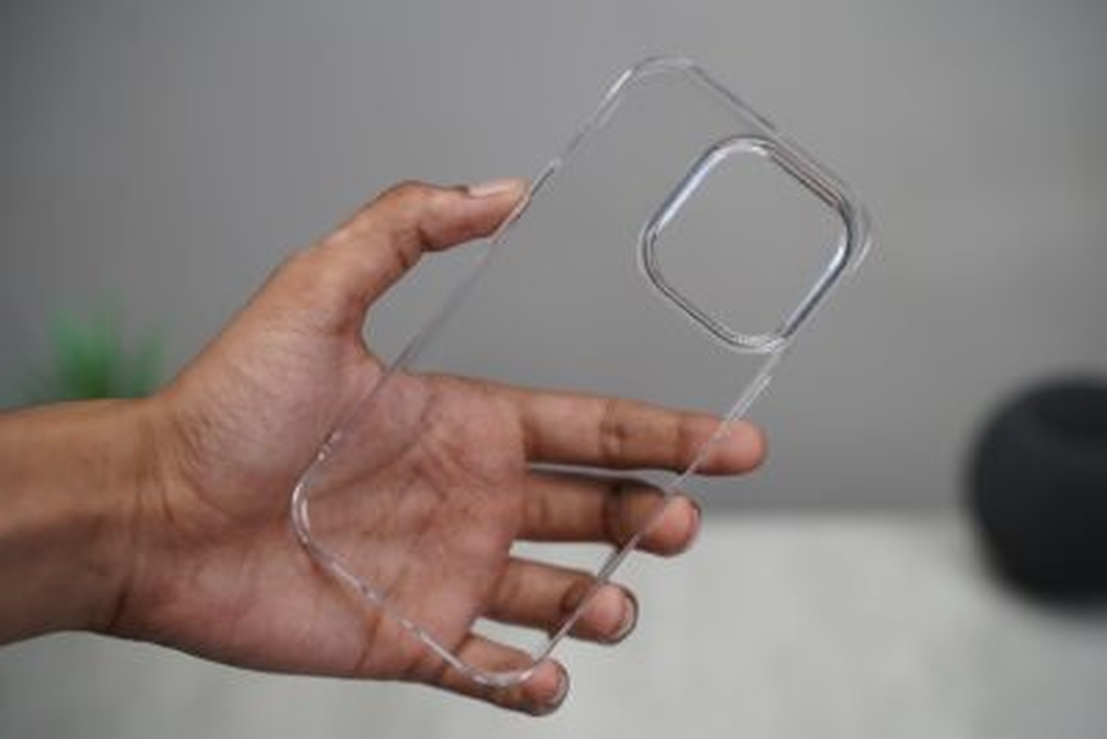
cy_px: 370
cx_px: 554
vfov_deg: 20.3
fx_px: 2061
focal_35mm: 67
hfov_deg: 30.1
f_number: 4
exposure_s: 1/200
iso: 640
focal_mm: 67
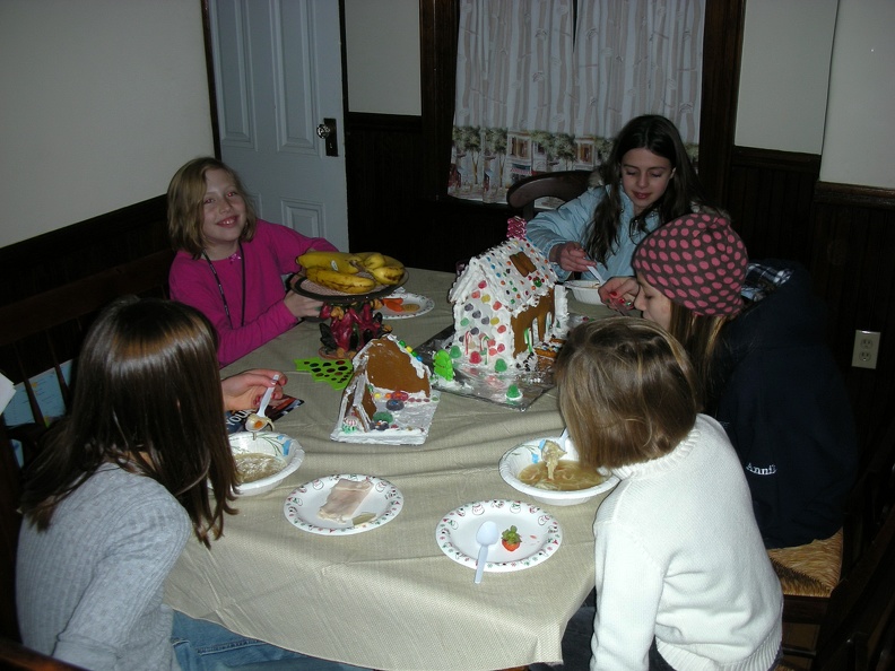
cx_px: 448
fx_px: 905
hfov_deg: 52.6
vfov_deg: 40.7
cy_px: 336
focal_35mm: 35
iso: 56
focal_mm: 5.8
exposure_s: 1/60
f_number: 2.8
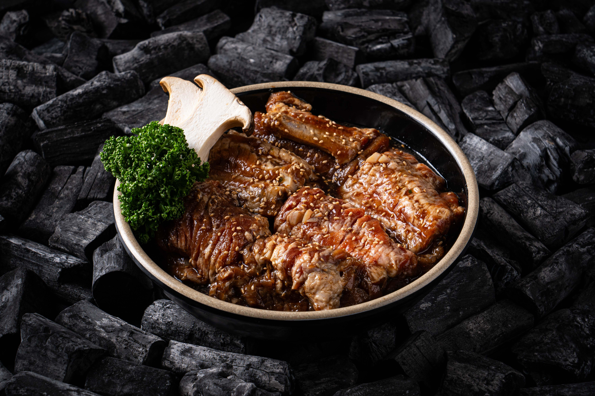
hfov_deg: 19.5
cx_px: 298
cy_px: 198
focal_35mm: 105
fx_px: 1735
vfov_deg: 13.0
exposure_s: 1/125
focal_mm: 105
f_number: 11
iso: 250
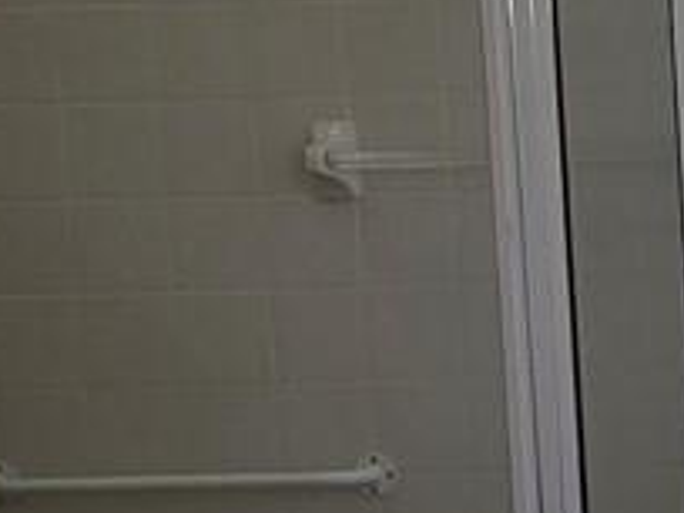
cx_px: 1294
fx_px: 2015
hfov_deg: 15.9
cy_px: 483
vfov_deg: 14.3
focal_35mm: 102
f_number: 1.9
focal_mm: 2.2
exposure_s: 1/189
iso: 40
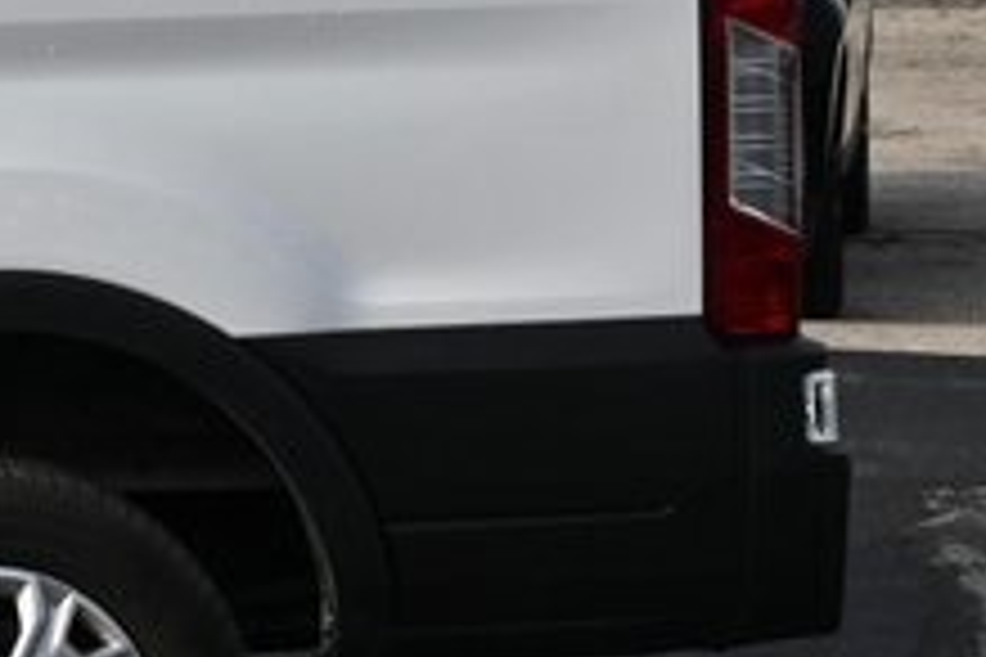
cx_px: -1099
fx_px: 4802
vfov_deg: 7.8
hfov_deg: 10.6
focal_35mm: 175
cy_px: -2
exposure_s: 1/320
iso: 100
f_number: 6.3
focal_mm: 25
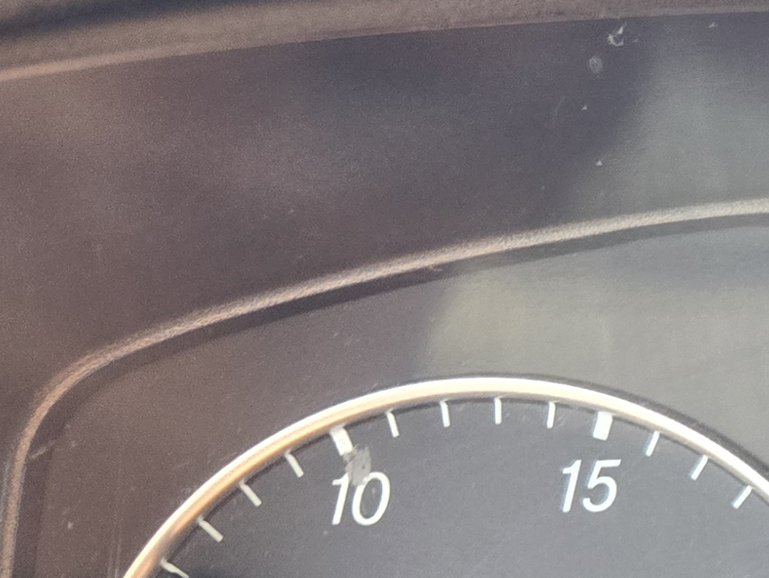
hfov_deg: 16.6
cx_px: 1429
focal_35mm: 96
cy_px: 719
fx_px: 2133
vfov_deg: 14.8
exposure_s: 1/120
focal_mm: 5.4
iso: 160
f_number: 1.8
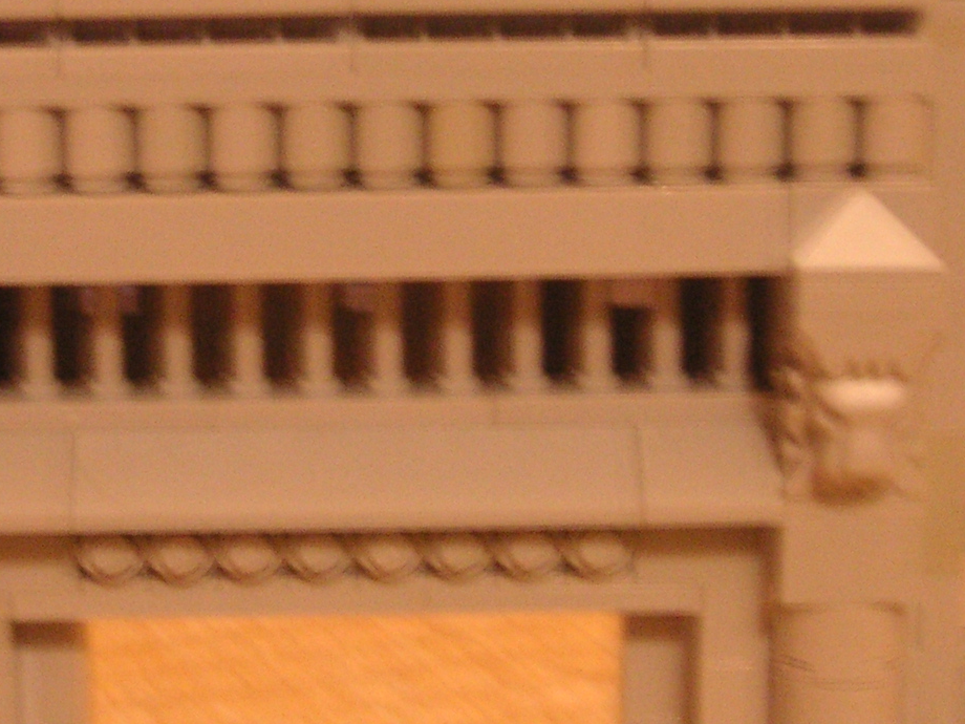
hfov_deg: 19.0
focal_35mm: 103
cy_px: 137
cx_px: 297
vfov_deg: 14.3
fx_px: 2871
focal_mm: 6.1
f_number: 2.8
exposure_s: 1/1.6
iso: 100
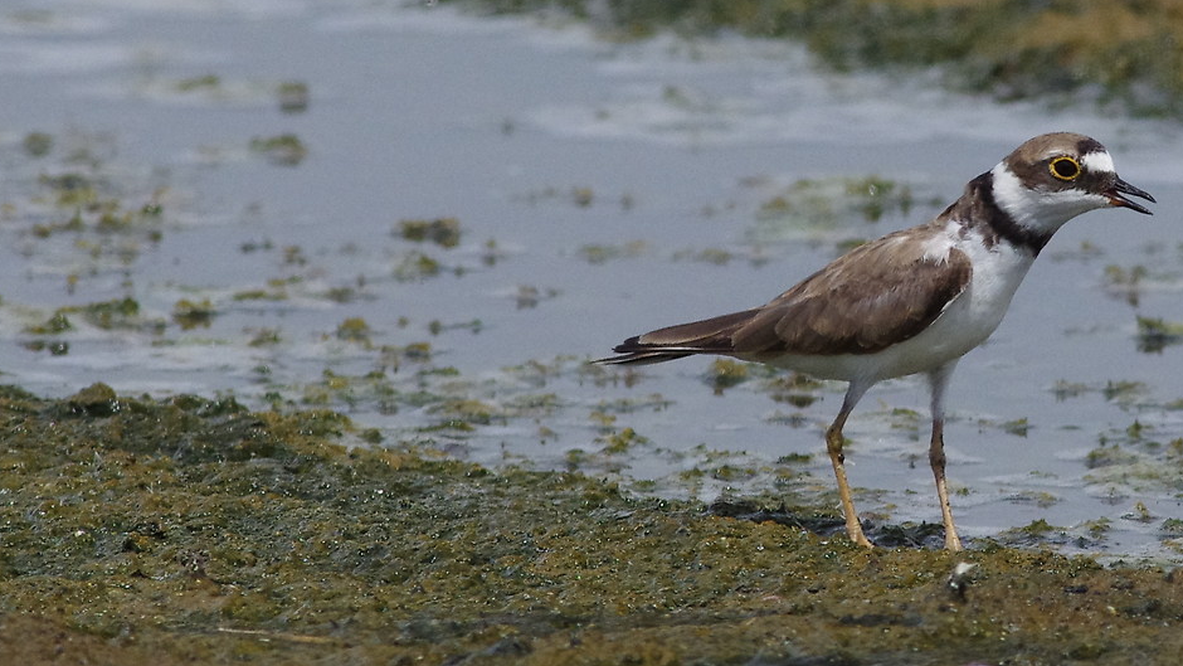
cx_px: 998
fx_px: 70462
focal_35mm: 2246
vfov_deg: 0.5
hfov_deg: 1.0
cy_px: 184
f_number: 10
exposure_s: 1/800
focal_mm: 560
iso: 1250
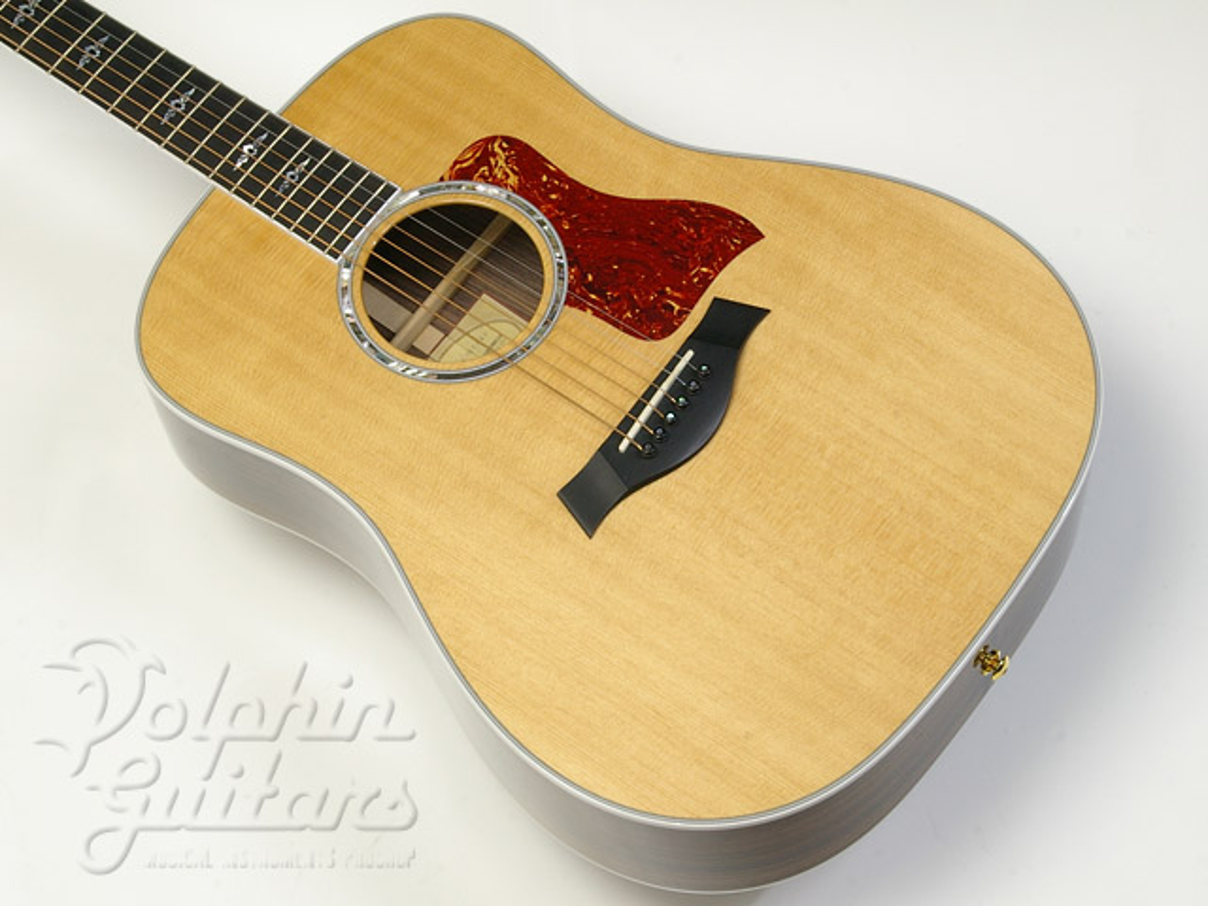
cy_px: 453
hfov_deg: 29.0
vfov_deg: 21.9
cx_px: 604
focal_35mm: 67
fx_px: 2338
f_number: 19
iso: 400
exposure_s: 2
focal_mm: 45
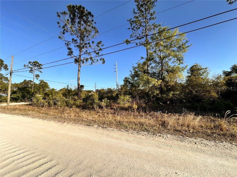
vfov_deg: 85.7
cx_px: 118
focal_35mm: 14
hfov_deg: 102.1
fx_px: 96
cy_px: 88
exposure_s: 1/1043
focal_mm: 2.22
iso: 50
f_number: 2.2
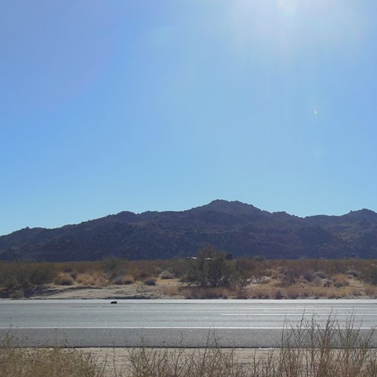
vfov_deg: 36.0
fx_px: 579
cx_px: 332
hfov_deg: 34.3
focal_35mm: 47
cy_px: 216
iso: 125
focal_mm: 4.5
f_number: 6.4
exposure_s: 1/1000
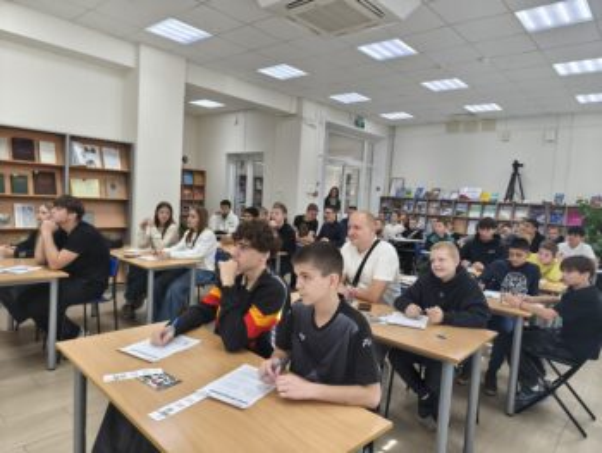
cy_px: 226
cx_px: 301
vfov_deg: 58.9
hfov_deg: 73.9
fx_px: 400
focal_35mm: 23
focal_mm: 6.14
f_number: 1.65
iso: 250
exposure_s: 1/50
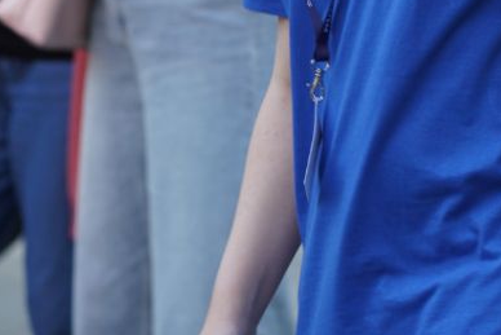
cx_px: 148
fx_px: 4900
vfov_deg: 3.9
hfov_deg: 5.9
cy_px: -116
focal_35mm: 352
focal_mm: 105
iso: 160
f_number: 4.5
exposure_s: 1/100
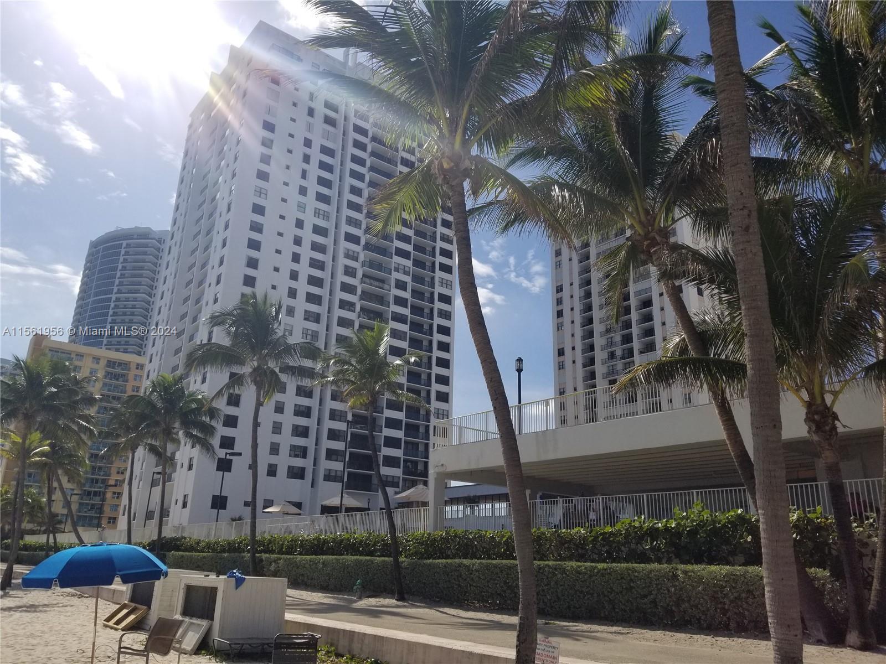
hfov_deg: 67.3
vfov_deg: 53.1
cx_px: 443
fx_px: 665
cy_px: 332
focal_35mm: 26
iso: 50
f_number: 1.7
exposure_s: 1/6752
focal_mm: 4.25
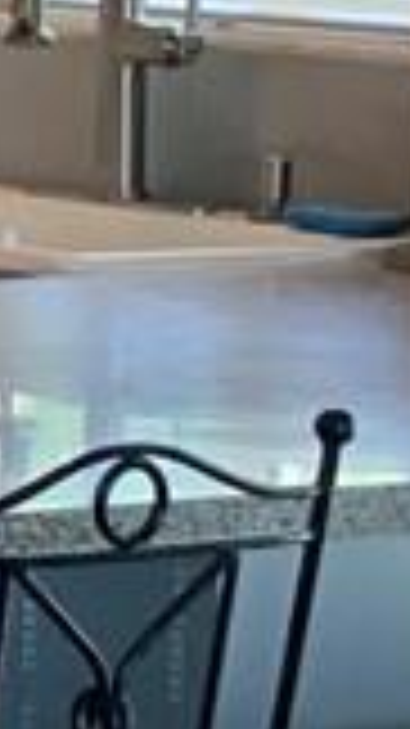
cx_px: -2271
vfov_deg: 7.7
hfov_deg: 3.6
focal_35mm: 279
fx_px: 5398
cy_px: 126
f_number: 1.8
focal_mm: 4.25
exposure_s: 1/60
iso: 100
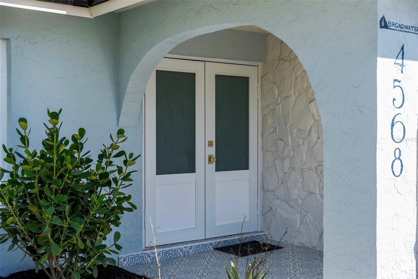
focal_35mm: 48
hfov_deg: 40.8
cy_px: 140
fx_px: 562
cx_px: 209
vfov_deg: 27.9
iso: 125
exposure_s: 1/800
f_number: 3.5
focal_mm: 48.4
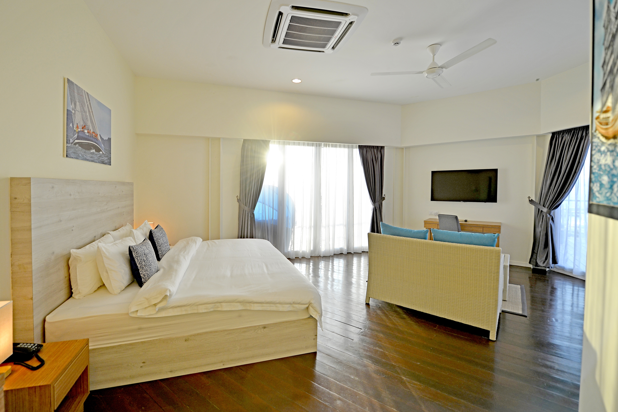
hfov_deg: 100.3
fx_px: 257
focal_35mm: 15
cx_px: 298
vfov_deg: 77.3
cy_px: 203
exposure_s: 1/160
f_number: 4
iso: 200
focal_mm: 14
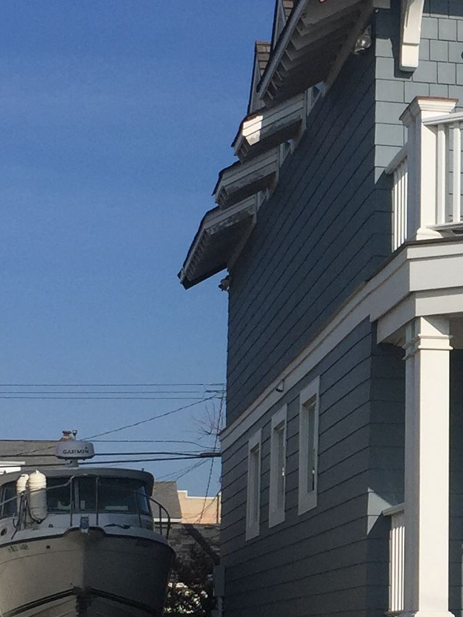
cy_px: 381
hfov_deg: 13.7
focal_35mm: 105
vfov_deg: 18.7
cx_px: 551
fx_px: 1872
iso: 32
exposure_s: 1/4950
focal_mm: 4.15
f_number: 2.2
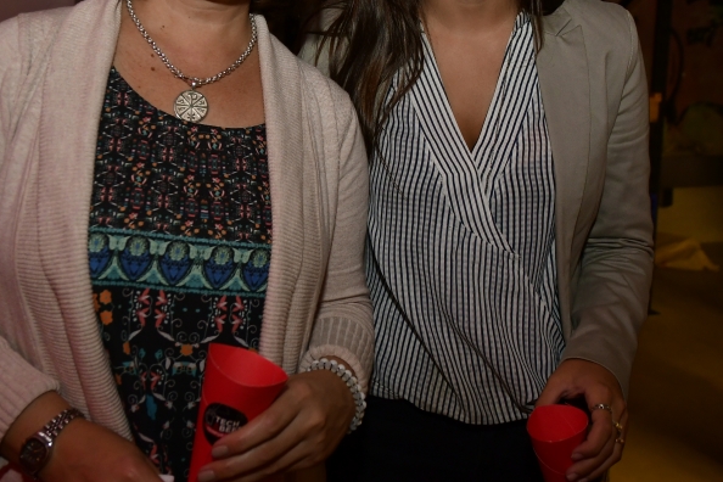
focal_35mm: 45
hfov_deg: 43.6
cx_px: 371
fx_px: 904
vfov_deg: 29.3
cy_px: 103
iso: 1000
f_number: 3.2
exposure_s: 1/50
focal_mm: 16
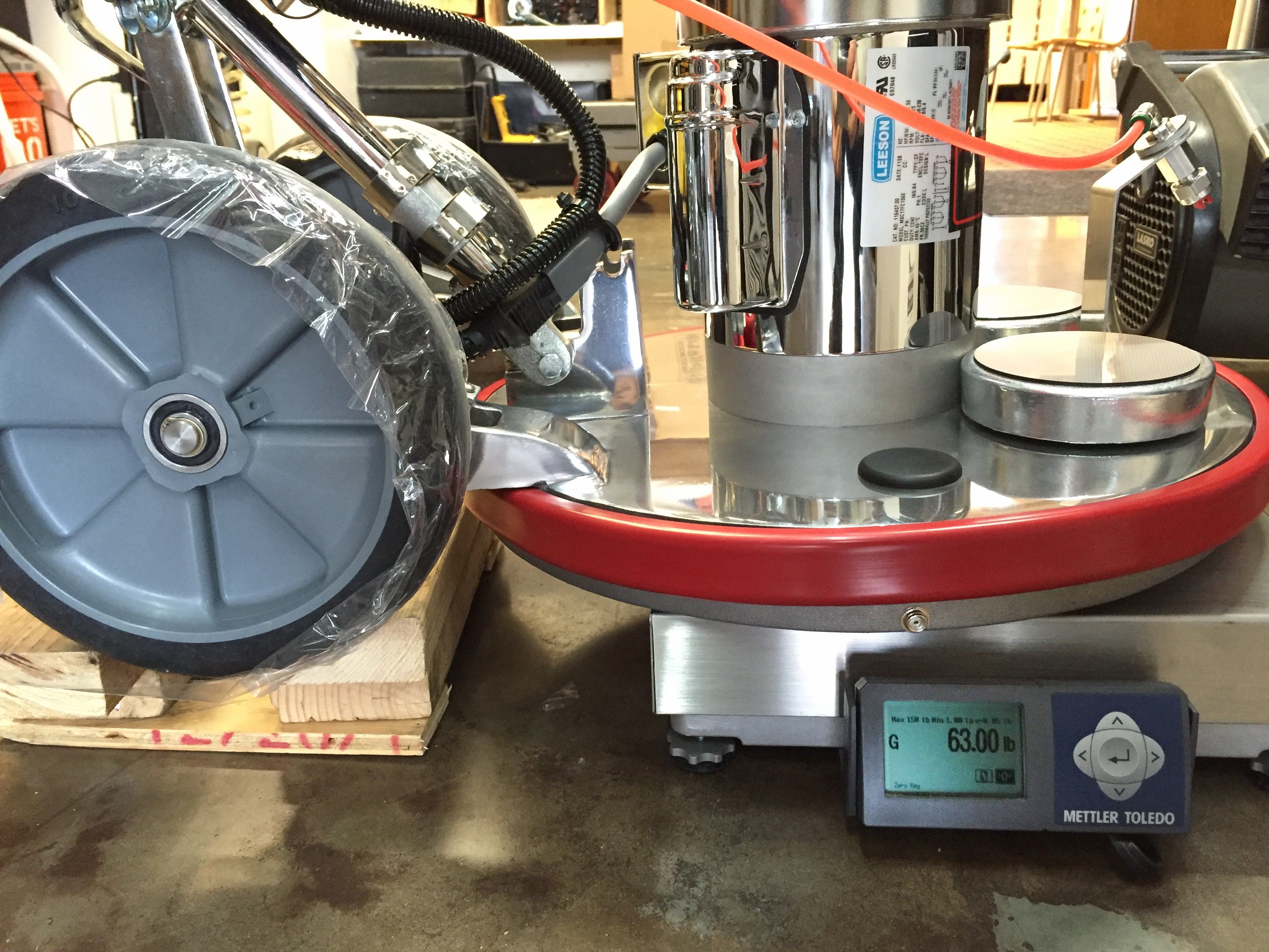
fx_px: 1063
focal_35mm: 29
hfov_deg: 61.7
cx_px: 634
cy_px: 476
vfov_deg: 48.2
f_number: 2.2
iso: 250
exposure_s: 1/20
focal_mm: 4.15
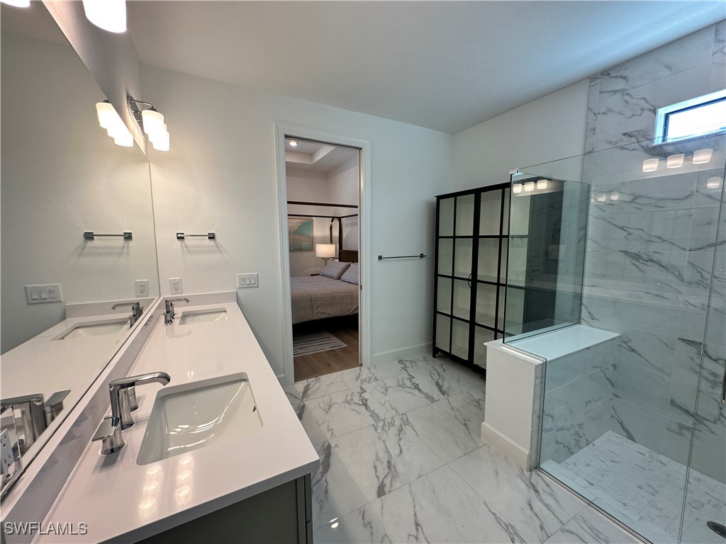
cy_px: 272
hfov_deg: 102.1
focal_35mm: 14
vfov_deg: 85.7
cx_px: 363
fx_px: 294
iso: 80
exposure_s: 1/120
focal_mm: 2.22
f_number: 2.2
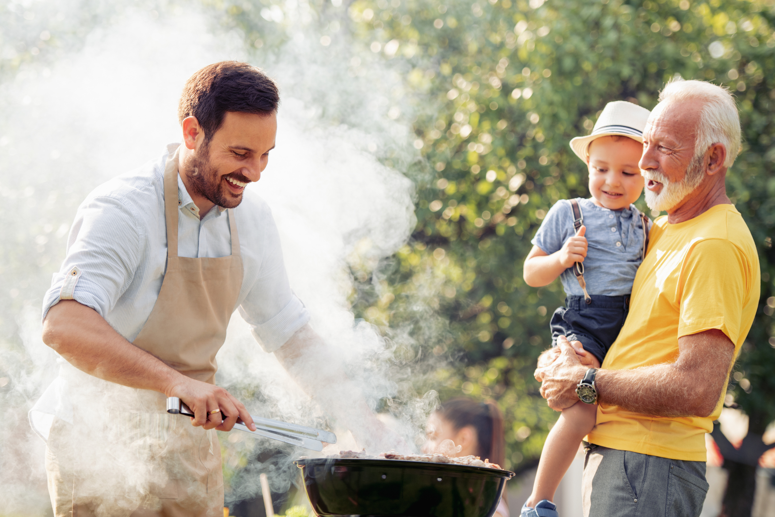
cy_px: 258
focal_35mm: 116
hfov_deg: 17.6
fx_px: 2497
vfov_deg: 11.8
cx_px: 388
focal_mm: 116
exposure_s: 1/400
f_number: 2.8
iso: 100
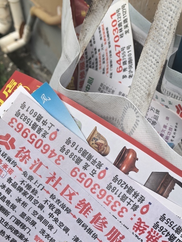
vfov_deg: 43.1
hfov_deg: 33.6
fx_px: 301
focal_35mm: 43
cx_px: 93
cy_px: 166
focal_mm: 5.75
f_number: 2.8
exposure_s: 1/100
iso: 100
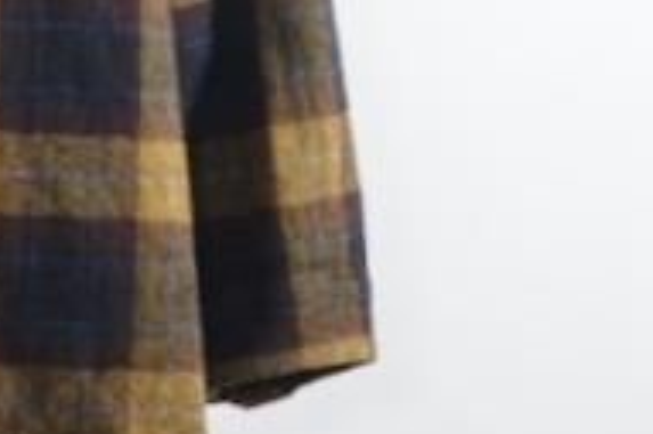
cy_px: -249
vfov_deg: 5.4
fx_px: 4549
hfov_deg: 8.1
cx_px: -161
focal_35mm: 251
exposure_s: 1/60
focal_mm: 40
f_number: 4
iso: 800
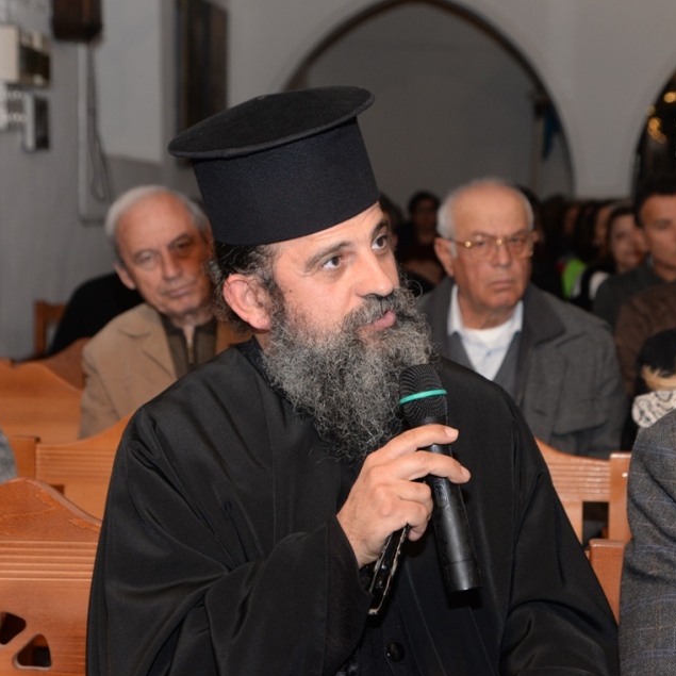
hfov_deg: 19.3
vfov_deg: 19.3
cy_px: 340
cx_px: 366
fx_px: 1988
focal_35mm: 90
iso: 1000
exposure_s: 1/100
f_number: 6.3
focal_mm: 70
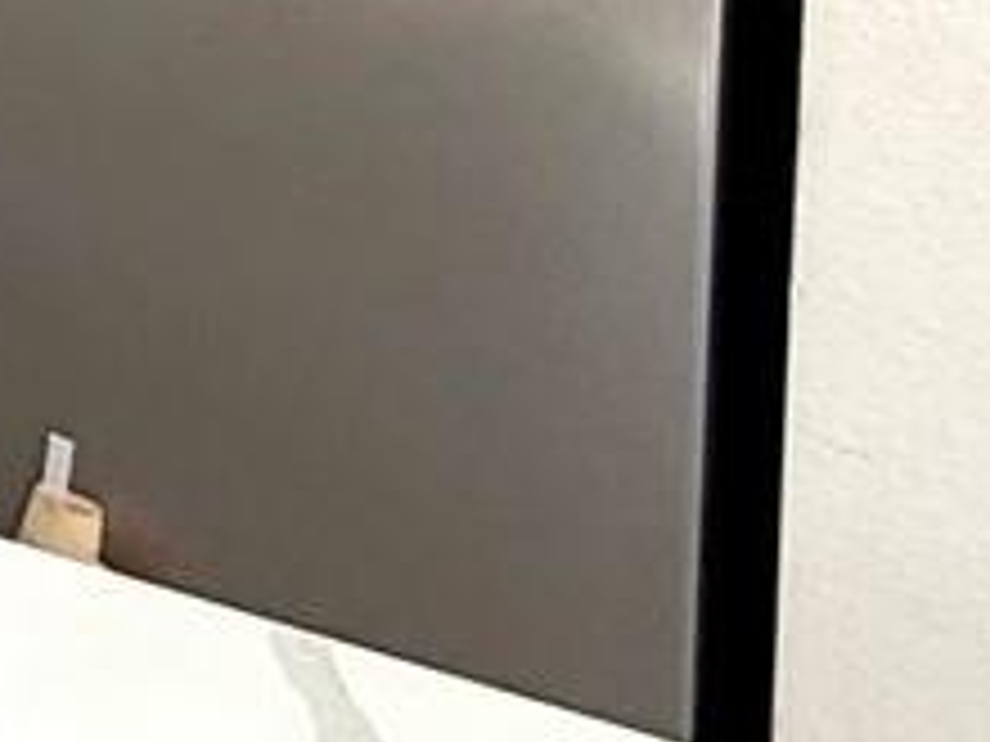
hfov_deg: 12.1
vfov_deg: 12.8
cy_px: -697
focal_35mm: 102
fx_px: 2917
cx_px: -1796
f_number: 2.2
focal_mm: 2.22
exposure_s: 1/120
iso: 64
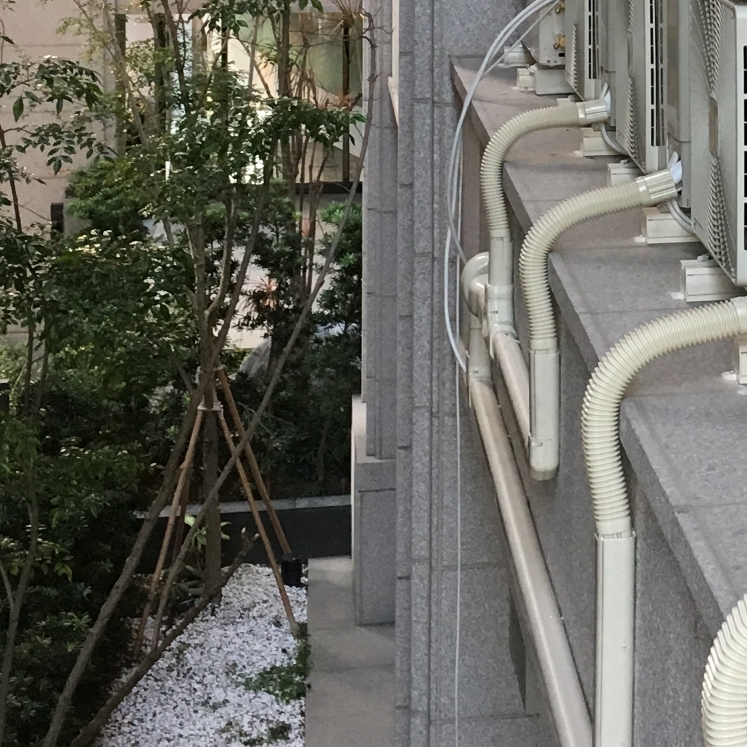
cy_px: -51
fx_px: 2173
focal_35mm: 89
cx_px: 830
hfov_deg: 18.7
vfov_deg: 18.8
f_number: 2.2
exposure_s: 1/30
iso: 80
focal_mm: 4.15
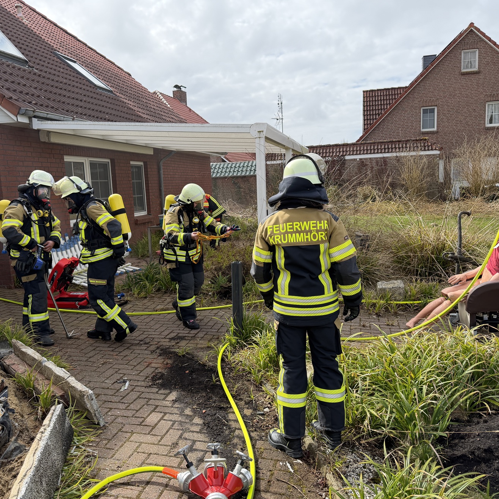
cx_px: 220
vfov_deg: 55.6
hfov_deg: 55.5
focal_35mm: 29
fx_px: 473
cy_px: 248
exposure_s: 1/2053
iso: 100
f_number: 1.78
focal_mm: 6.76
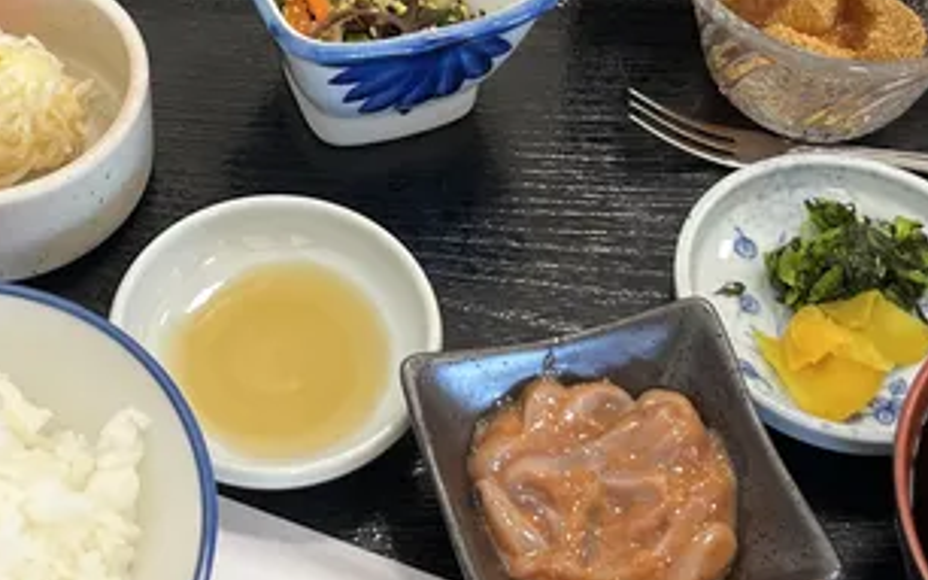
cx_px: 315
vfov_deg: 17.7
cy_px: 33
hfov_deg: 28.4
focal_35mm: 72
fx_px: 1820
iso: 125
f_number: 1.6
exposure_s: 1/99
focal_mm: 5.1
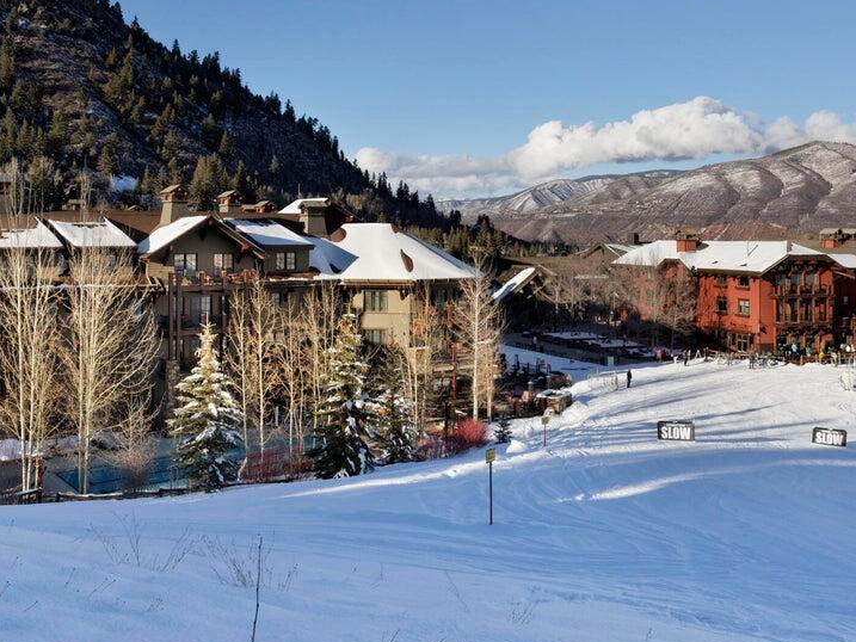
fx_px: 866
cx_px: 340
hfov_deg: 52.2
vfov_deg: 40.1
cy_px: 200
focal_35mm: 35
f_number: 7.1
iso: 400
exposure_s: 1/800
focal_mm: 17
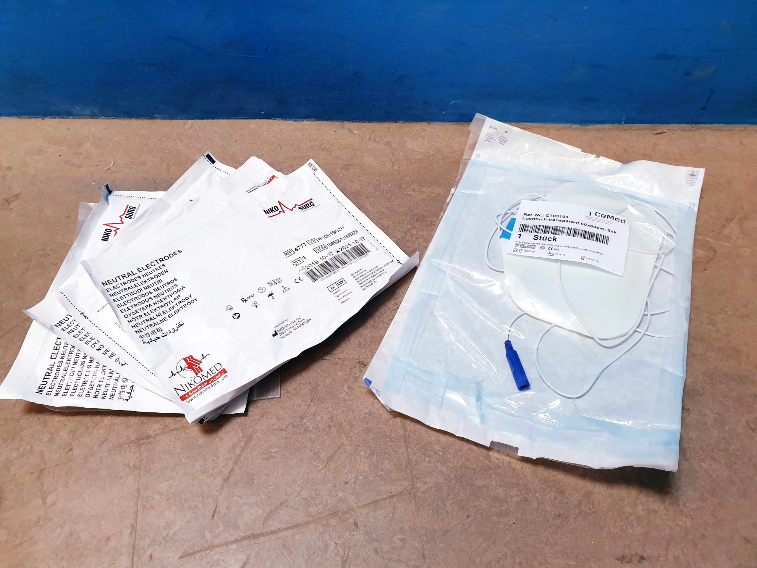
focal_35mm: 26
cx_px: 378
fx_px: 569
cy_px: 284
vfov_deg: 53.1
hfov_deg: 67.3
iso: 250
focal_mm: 4.3
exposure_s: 1/50
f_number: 2.4
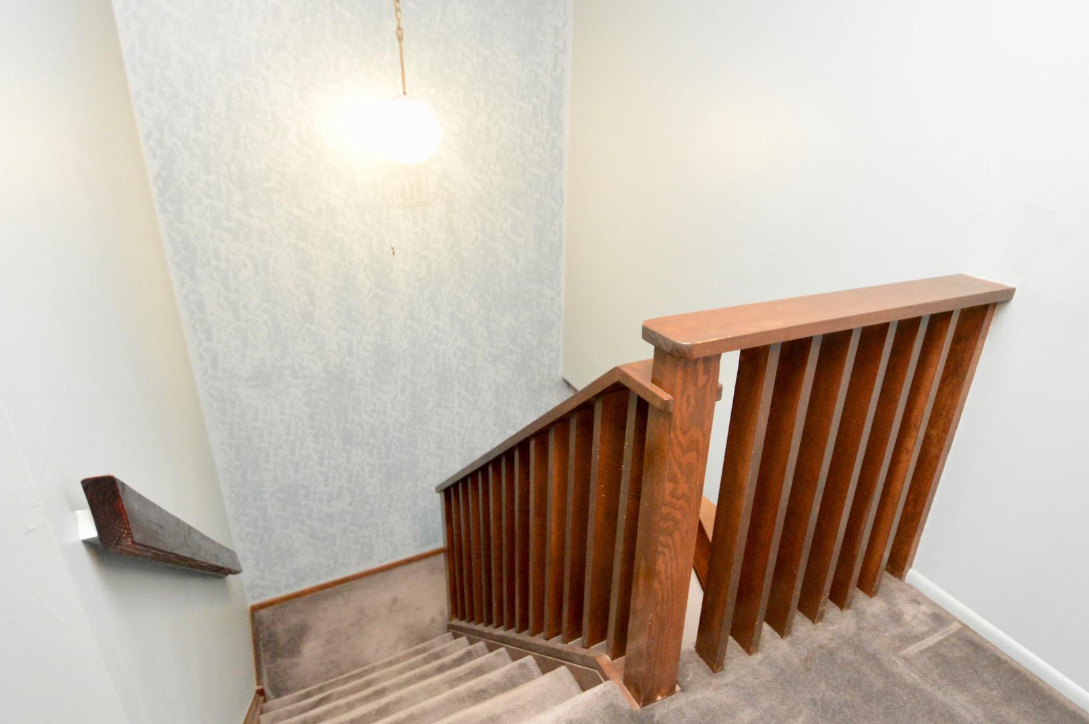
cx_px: 568
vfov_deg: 64.4
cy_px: 360
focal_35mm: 19
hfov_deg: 86.9
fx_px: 574
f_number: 3.5
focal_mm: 10
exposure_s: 1/60
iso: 2500
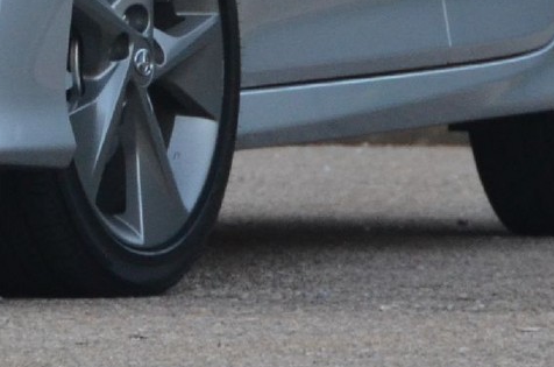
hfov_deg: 2.0
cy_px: -384
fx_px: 15721
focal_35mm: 1024
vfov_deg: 1.3
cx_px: -258
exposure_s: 1/500
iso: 800
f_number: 5.6
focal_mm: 130
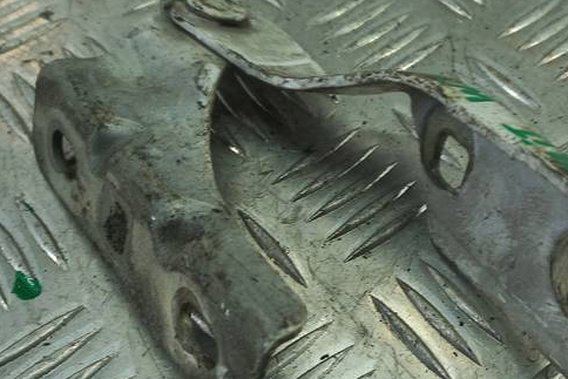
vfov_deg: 24.6
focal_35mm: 55
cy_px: 181
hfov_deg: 35.8
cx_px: 392
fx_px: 868
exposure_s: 1/50
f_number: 1.8
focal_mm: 4.6
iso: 50
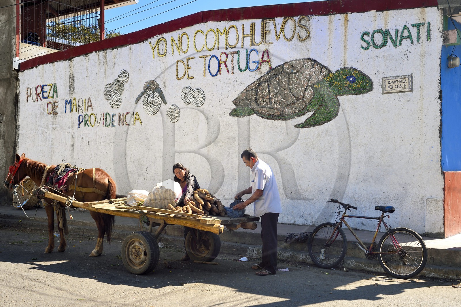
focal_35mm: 44
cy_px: 154
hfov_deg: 44.5
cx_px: 230
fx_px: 563
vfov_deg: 30.5
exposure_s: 1/160
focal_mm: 44
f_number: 11
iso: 200
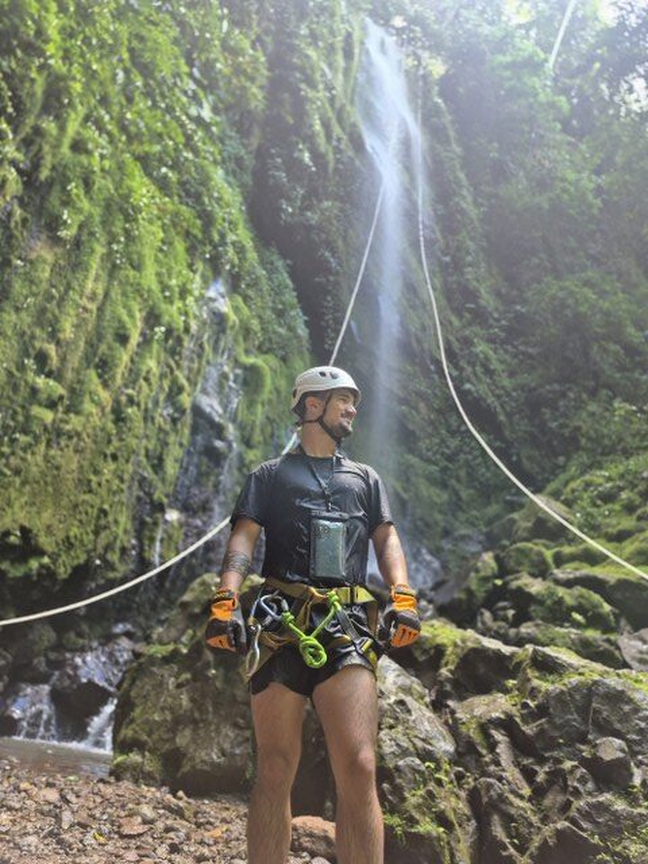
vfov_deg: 73.9
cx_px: 324
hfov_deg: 58.9
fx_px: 574
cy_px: 432
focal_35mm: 23
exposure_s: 1/120
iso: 200
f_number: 1.8
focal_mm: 5.4
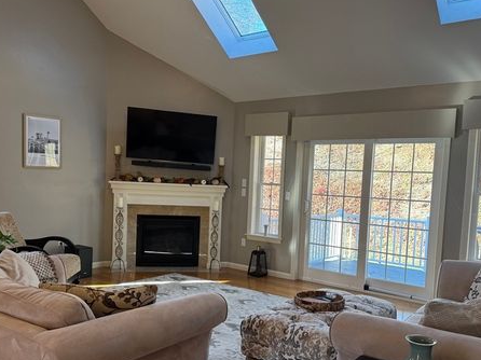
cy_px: 207
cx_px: 253
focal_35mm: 32
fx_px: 444
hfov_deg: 56.8
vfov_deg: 44.0
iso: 125
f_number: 1.78
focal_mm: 6.76
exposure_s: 1/120
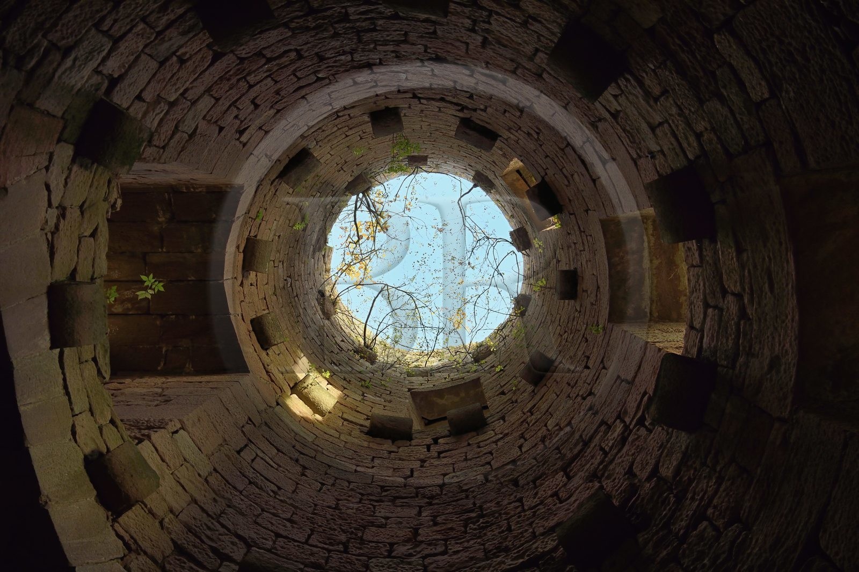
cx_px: 430
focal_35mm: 30
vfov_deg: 43.6
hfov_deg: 62.0
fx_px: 715
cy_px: 286
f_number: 10
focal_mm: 30
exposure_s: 1/100
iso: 800
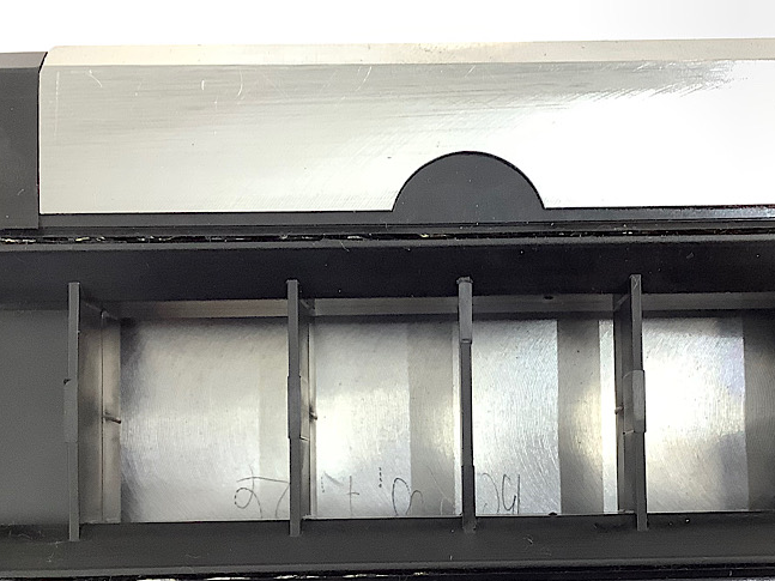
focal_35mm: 57
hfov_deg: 33.6
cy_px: 423
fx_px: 1276
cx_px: 488
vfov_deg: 25.4
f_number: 2.4
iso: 160
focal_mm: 3.3
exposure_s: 1/50
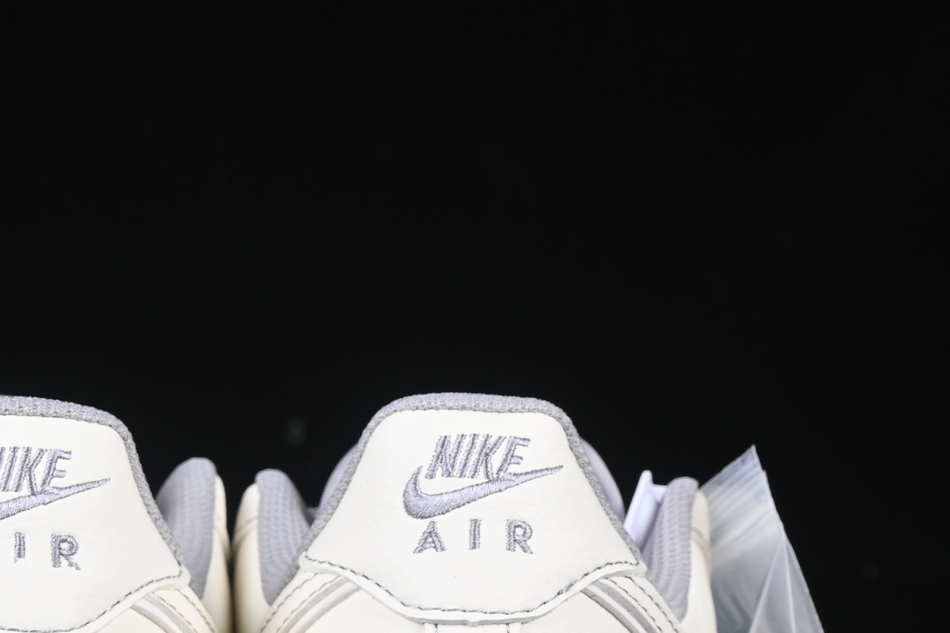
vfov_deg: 7.5
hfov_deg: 11.3
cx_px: 279
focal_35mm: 182
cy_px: 551
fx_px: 4803
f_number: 8
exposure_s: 1/80
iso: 160
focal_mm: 50
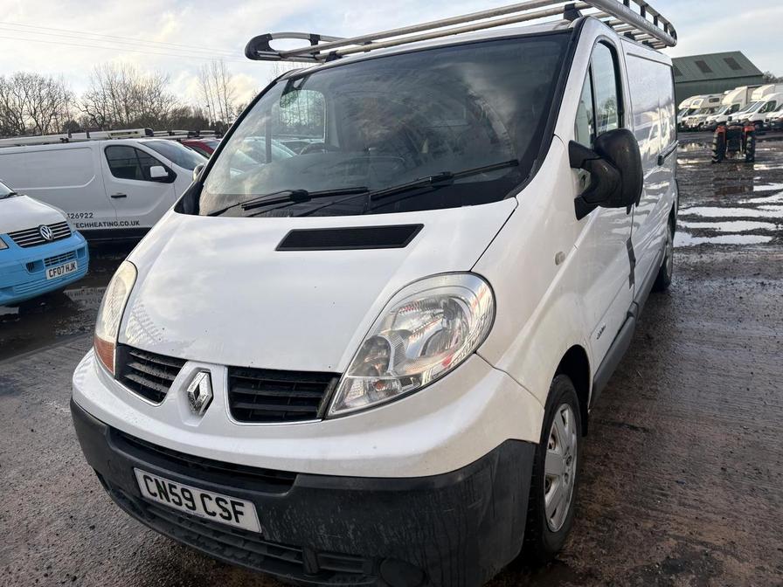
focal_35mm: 26
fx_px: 588
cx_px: 392
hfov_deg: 67.3
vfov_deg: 53.1
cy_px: 294
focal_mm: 5.96
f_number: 1.6
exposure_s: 1/1048
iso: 50
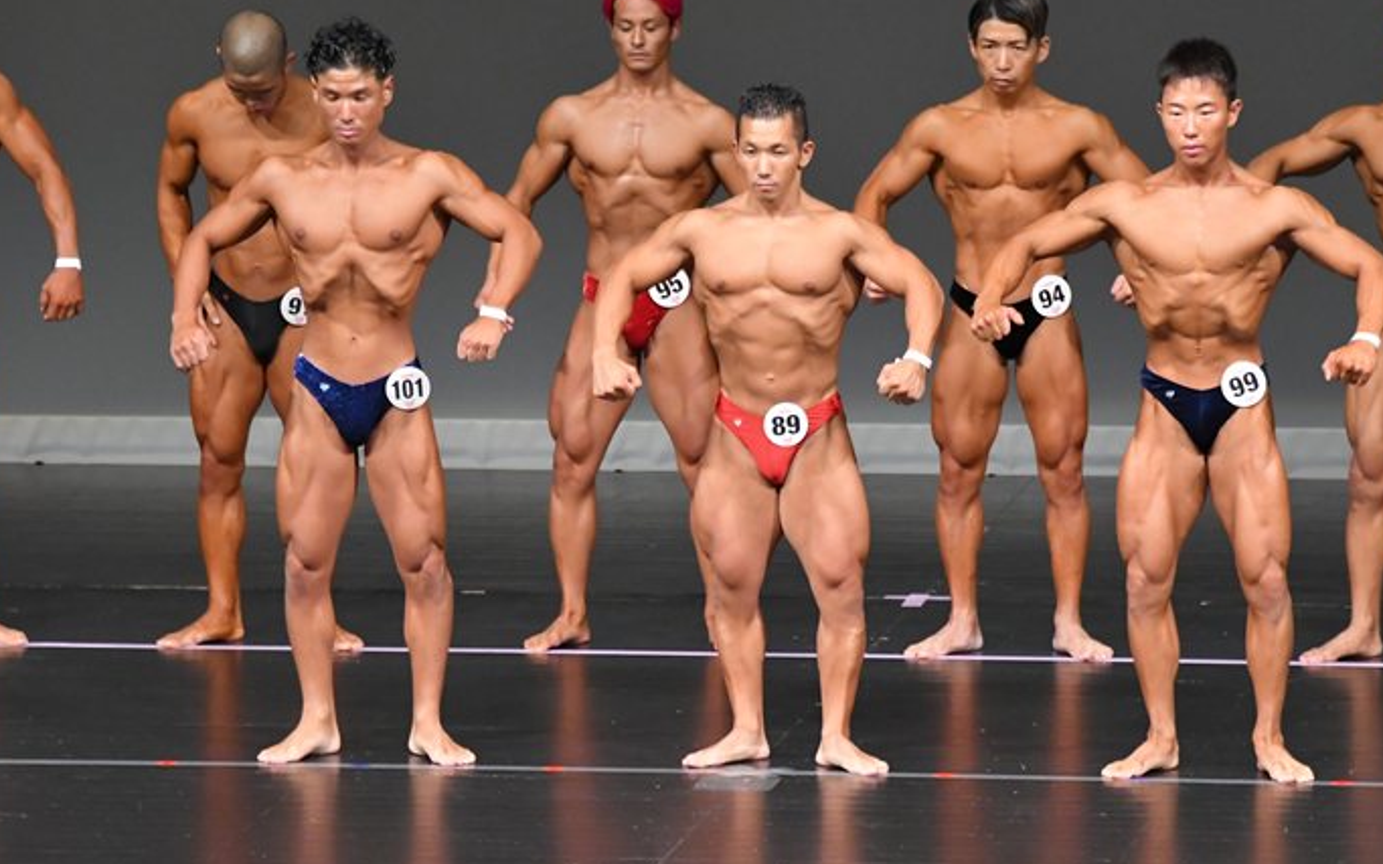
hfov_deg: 6.1
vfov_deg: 3.8
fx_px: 13080
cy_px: 457
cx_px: 732
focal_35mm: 347
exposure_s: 1/400
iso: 5000
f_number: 5.6
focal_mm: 200
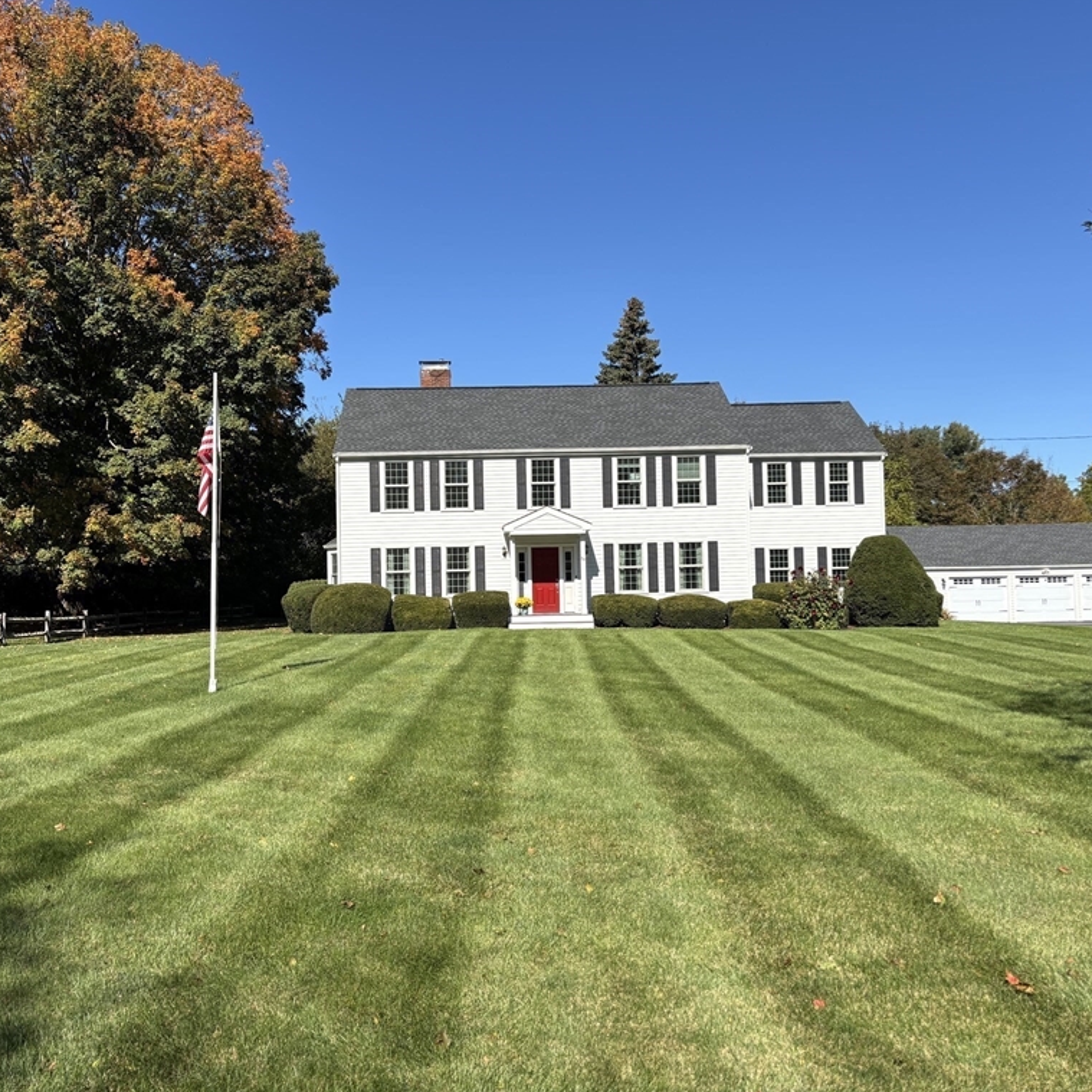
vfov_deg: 52.5
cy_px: 542
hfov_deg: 52.5
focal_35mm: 31
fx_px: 1106
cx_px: 499
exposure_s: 1/3106
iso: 50
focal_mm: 5.96
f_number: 1.6
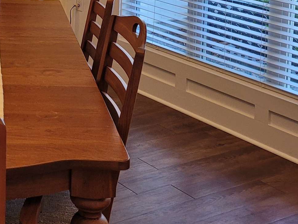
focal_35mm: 82
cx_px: -38
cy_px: -78
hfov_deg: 22.4
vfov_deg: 16.8
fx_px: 706
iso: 160
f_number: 1.8
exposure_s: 1/120
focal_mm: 5.4
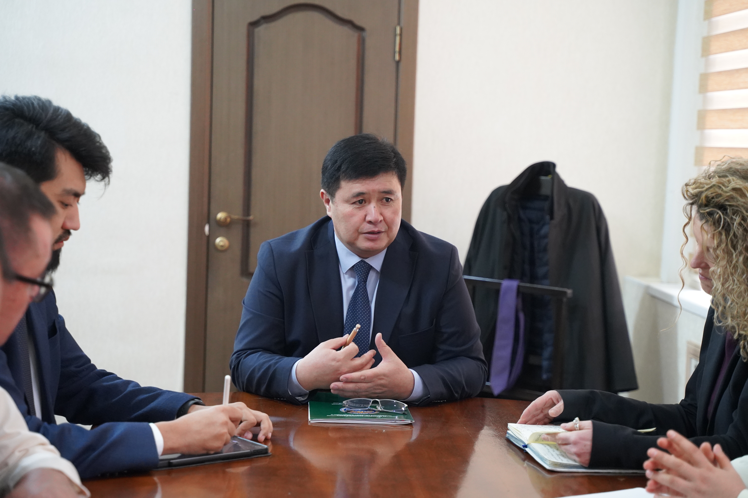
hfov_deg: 29.2
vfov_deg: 19.7
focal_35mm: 69
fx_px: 1434
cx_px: 374
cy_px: 249
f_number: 4
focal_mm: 69
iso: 6400
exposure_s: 1/160
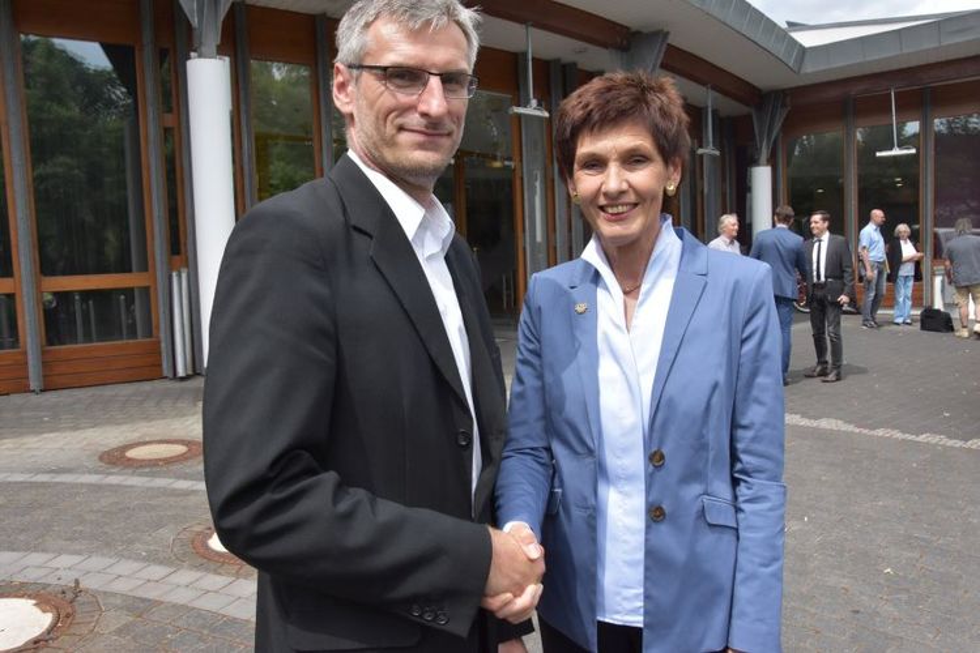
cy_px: 326
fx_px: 857
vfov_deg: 41.7
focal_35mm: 32
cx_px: 490
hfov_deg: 59.5
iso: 800
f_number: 11
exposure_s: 1/500
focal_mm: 21
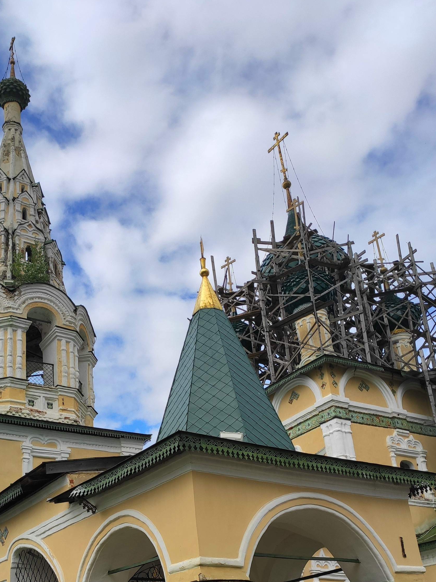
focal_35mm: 40
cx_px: 141
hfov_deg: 35.6
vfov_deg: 45.4
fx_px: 672
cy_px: 428
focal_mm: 4.77
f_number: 1.75
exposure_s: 1/1667
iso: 112
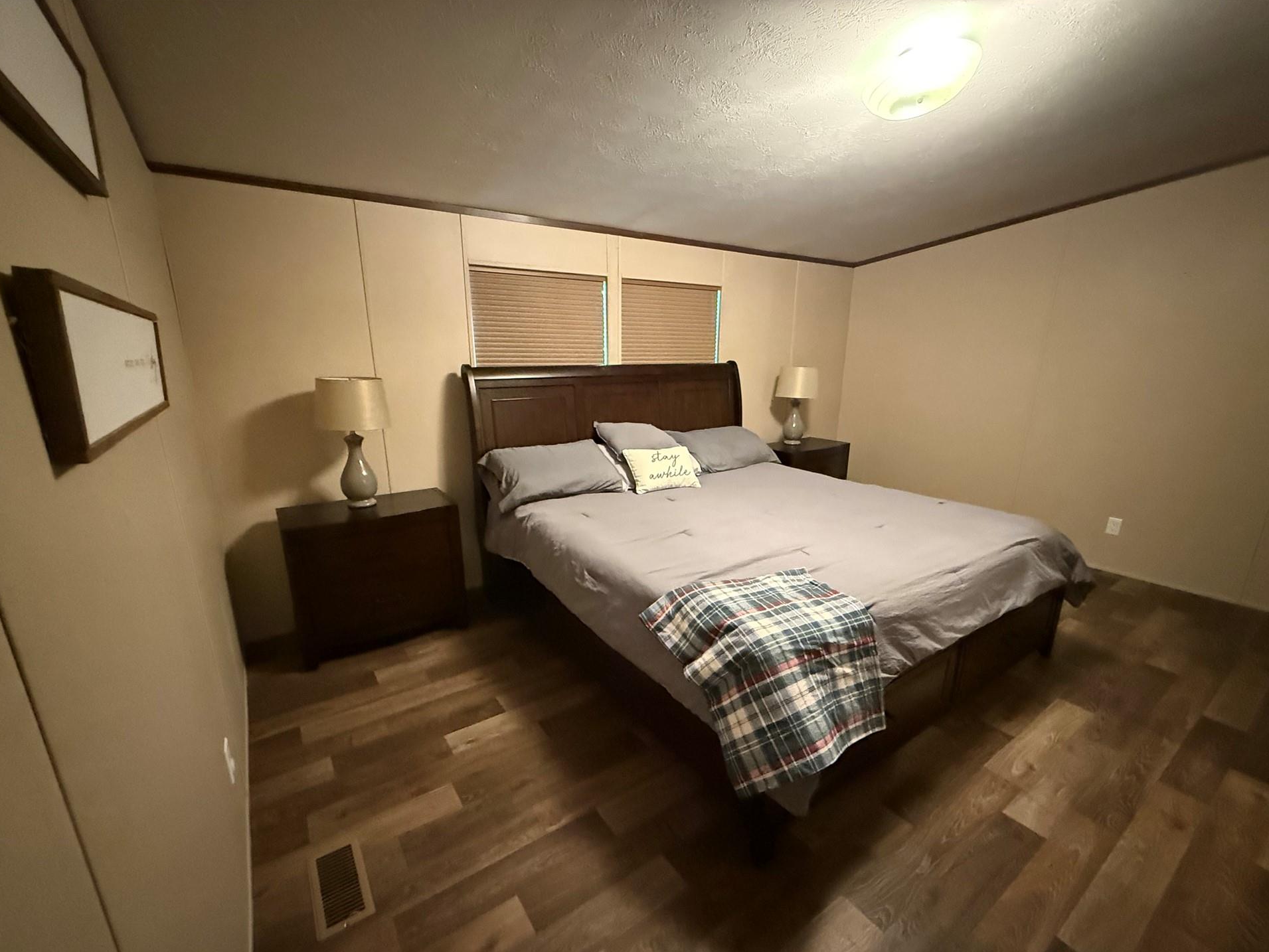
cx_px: 632
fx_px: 550
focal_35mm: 15
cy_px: 507
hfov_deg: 98.2
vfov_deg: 81.7
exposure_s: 1/40
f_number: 2.2
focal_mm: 2.22
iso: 1250
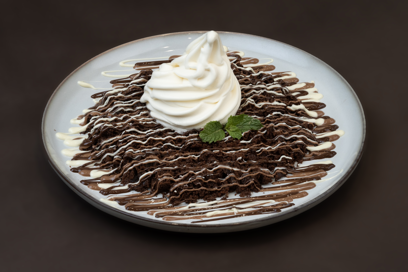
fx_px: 793
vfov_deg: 19.5
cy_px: 136
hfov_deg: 28.8
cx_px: 204
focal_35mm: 70
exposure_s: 1/400
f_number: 7.1
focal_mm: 70
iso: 1000
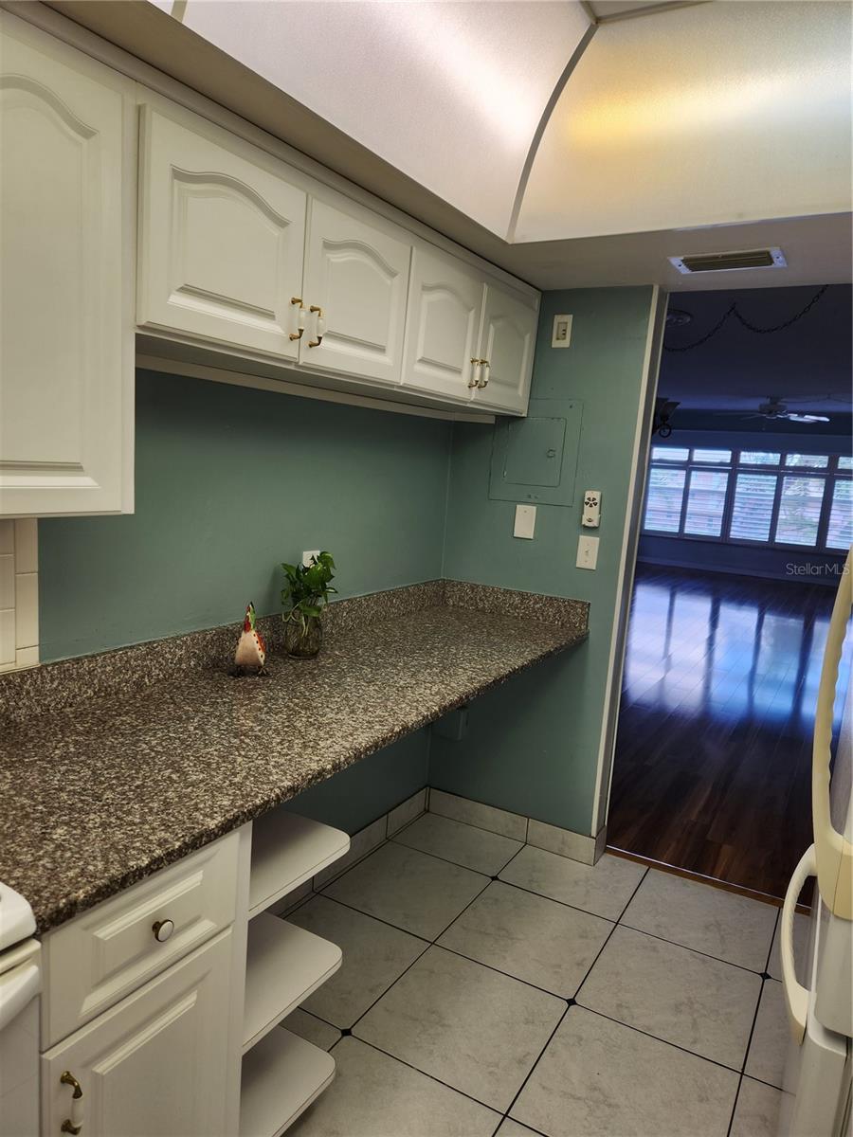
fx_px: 756
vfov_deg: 73.9
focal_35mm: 23
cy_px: 568
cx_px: 426
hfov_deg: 58.9
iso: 32
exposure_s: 1/120
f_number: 1.8
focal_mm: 5.4
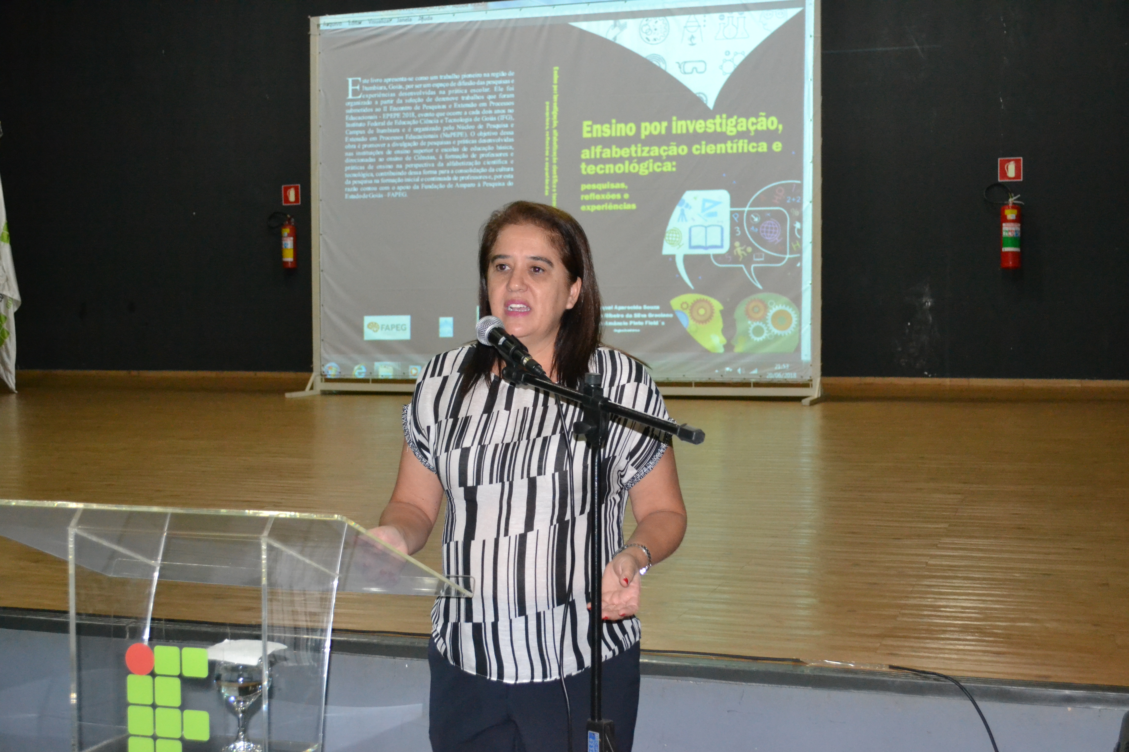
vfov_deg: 28.1
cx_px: 564
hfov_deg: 41.1
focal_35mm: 48
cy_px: 376
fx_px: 1505
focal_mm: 32
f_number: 4.8
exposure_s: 1/60
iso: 3200
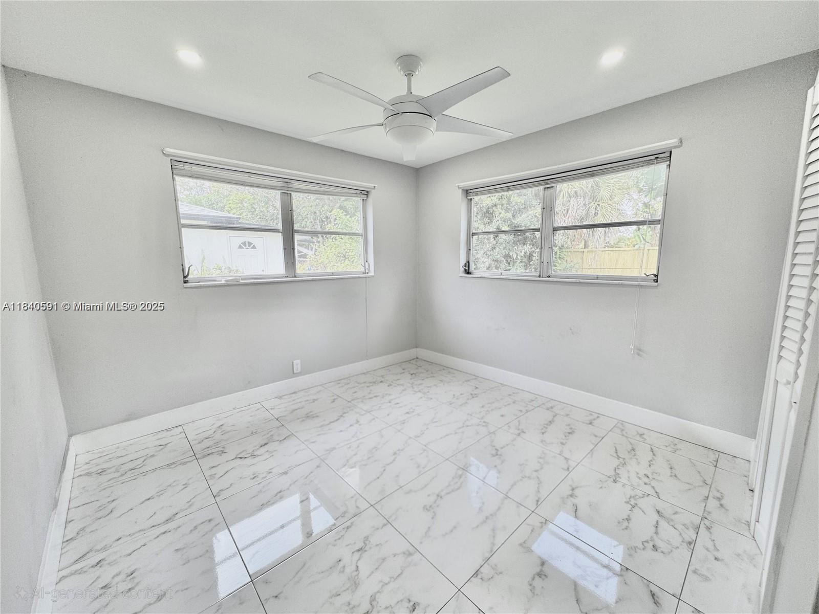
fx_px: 331
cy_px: 307
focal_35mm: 14
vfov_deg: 85.7
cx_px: 410
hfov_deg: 102.1
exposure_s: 1/120
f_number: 2.2
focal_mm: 2.22
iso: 100
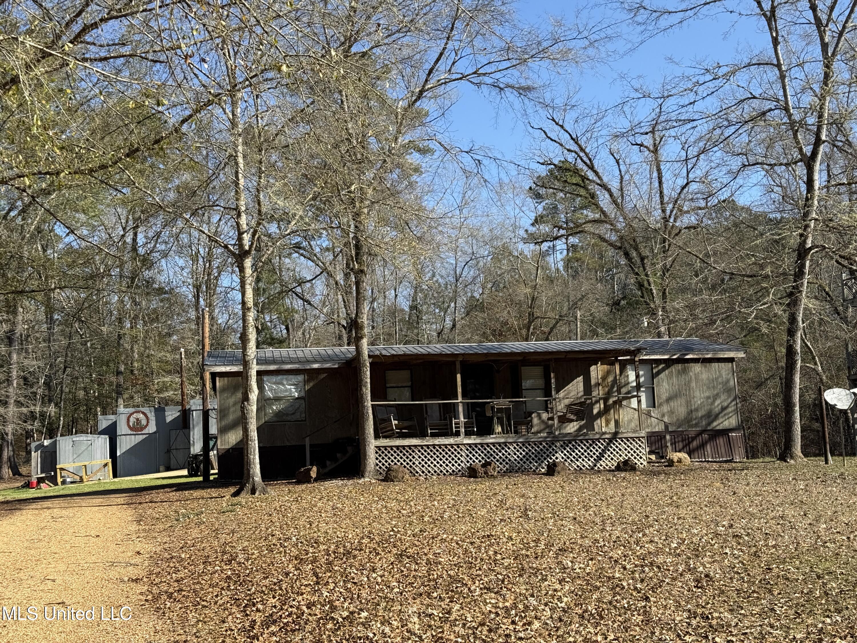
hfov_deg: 39.7
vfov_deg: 30.3
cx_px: 428
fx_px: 1188
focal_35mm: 48
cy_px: 322
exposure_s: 1/2577
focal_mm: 6.76
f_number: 1.78
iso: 64
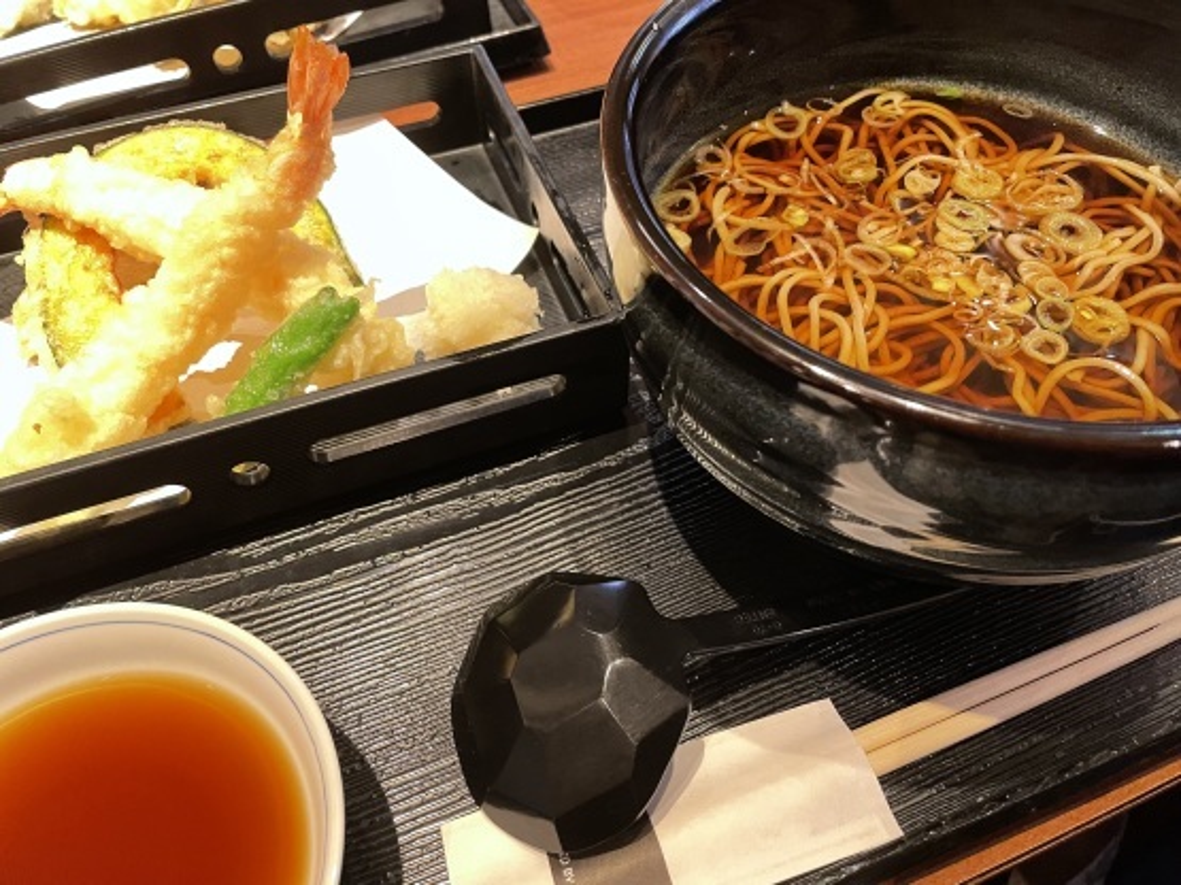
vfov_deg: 53.0
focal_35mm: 26
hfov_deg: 67.3
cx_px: 590
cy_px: 442
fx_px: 887
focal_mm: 4.2
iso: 400
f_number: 1.6
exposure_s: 1/33
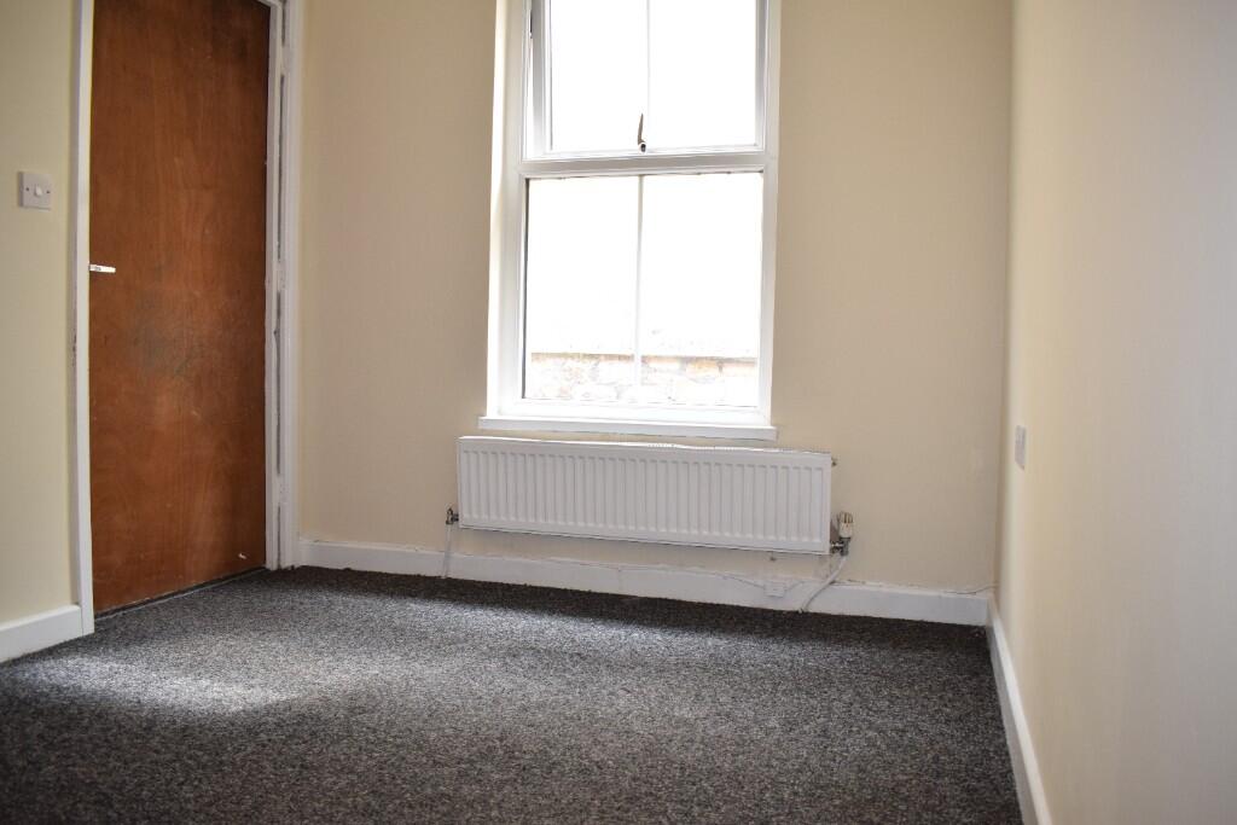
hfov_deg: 67.4
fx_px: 928
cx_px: 618
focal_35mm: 27
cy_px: 412
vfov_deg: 47.9
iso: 800
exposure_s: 1/80
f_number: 4.5
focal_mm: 18
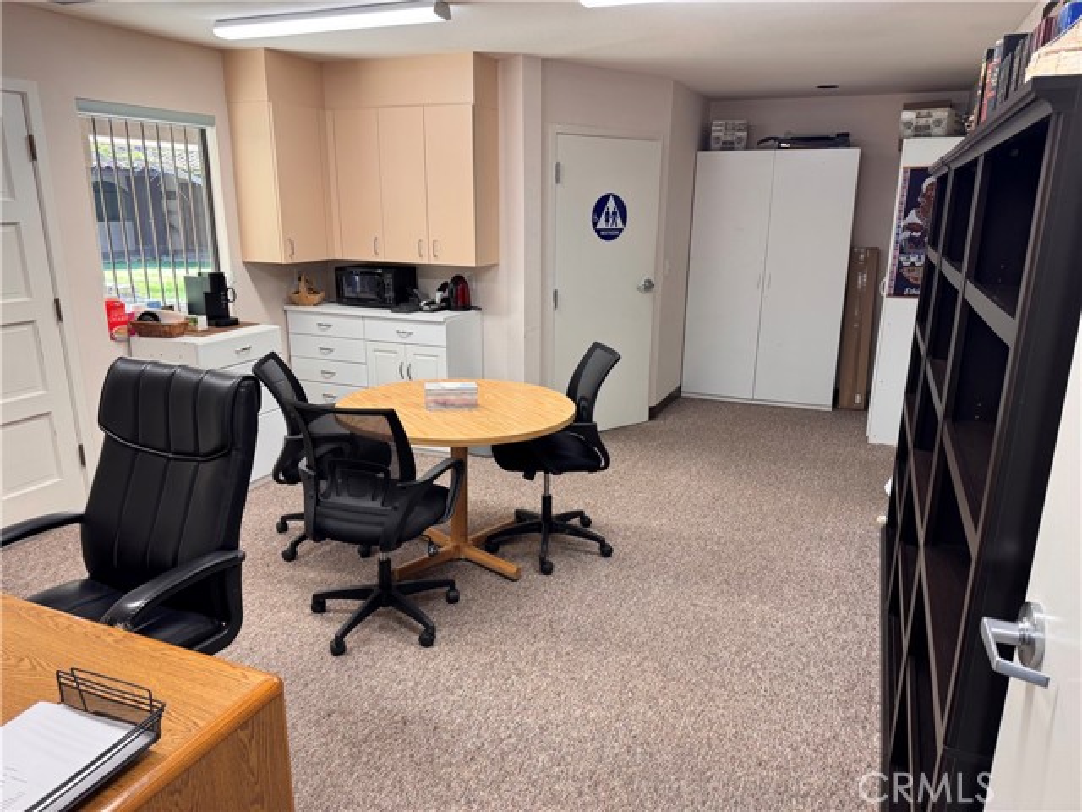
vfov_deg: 56.8
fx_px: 750
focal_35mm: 24
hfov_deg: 71.6
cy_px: 406
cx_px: 541
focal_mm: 6.76
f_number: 1.78
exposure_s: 1/120
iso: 100
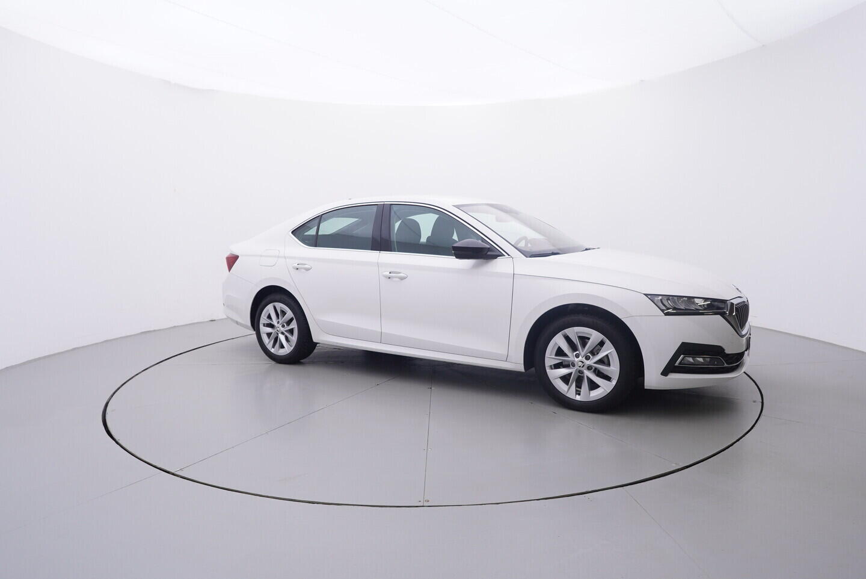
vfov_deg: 56.2
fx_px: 542
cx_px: 433
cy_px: 290
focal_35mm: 22
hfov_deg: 77.3
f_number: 5
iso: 200
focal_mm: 15
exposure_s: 1/80
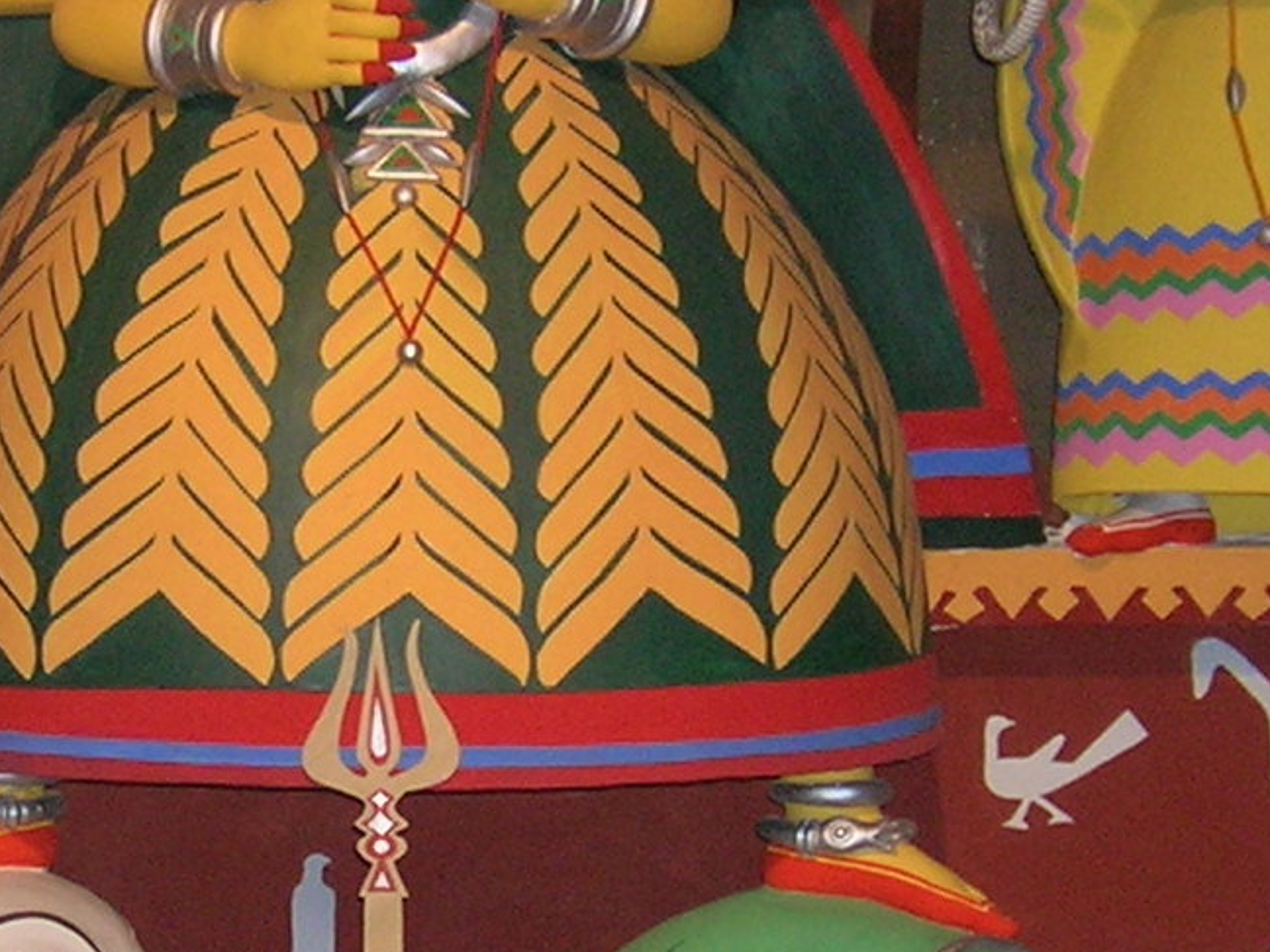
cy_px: 597
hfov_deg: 14.5
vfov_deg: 10.9
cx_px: 386
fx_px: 4990
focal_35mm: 136
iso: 97
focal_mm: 5.7
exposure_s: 1/60.1
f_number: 2.9
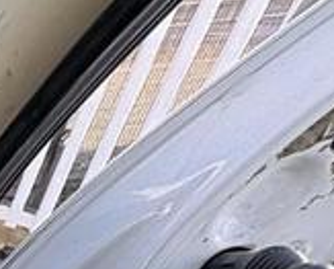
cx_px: -539
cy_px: 618
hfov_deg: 13.6
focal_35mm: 75
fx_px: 743
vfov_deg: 14.6
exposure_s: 1/99
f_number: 2.2
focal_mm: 2.22
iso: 64
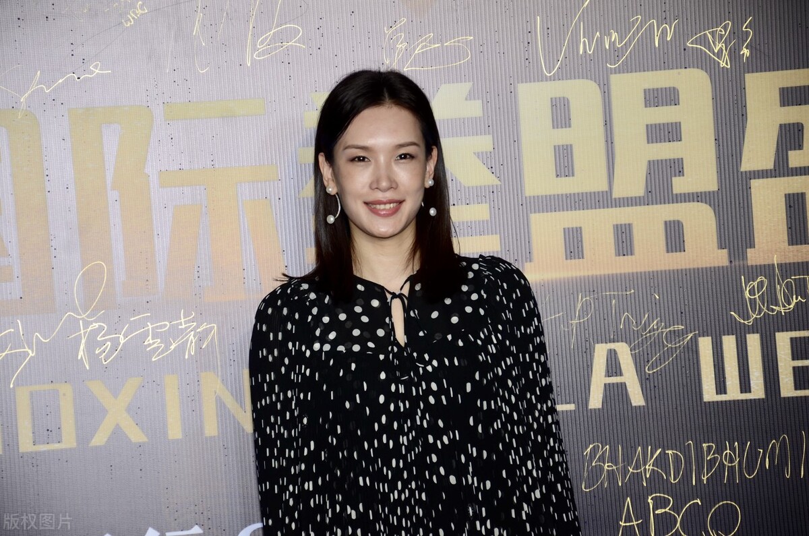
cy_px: 268
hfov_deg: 12.3
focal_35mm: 168
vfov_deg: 8.1
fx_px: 3768
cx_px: 404
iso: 400
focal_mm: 112
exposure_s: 1/200
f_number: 5.6
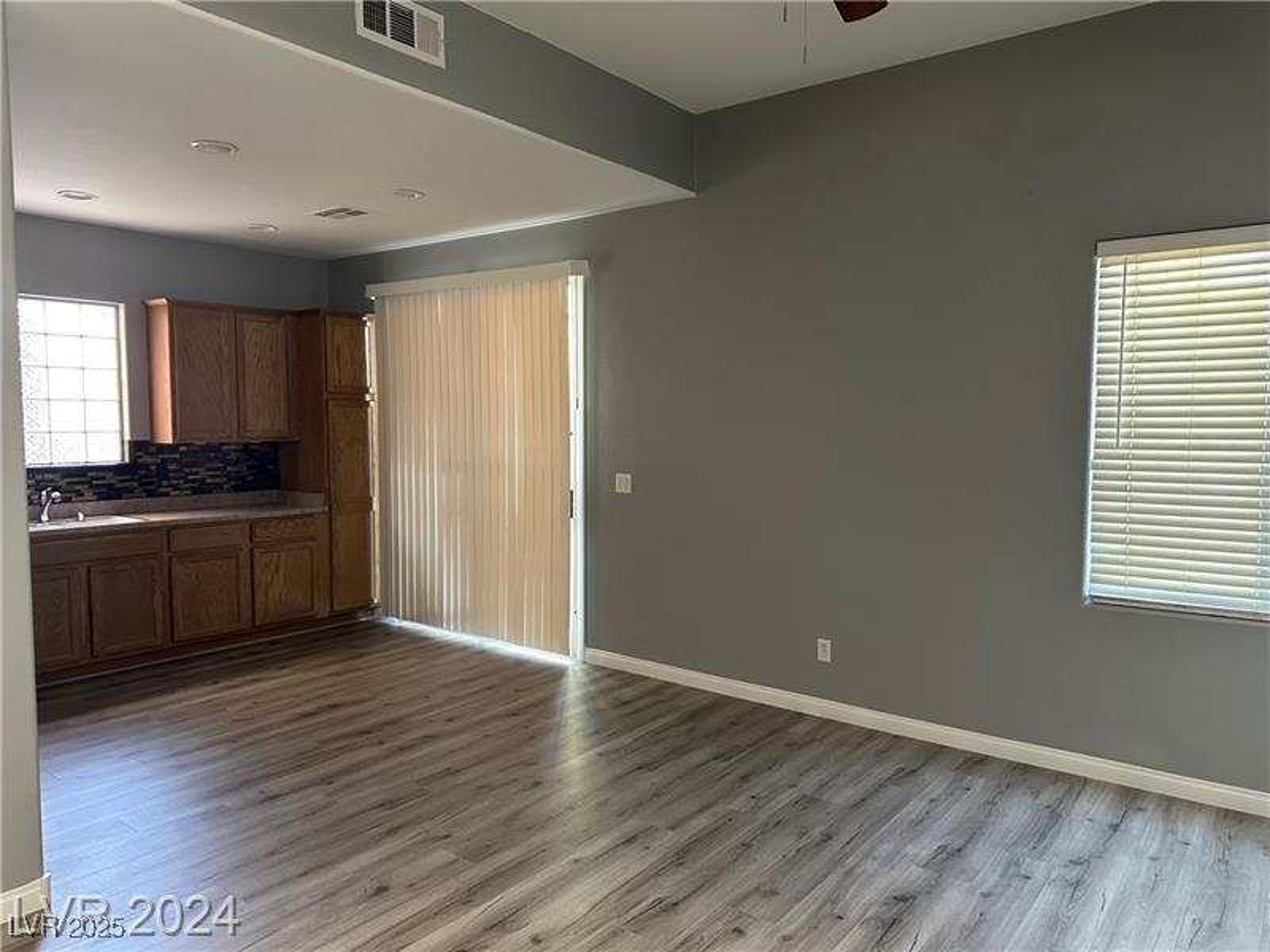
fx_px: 881
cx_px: 635
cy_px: 476
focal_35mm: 24
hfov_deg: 71.6
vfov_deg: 56.8
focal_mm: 6.86
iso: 400
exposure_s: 1/60
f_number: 1.78
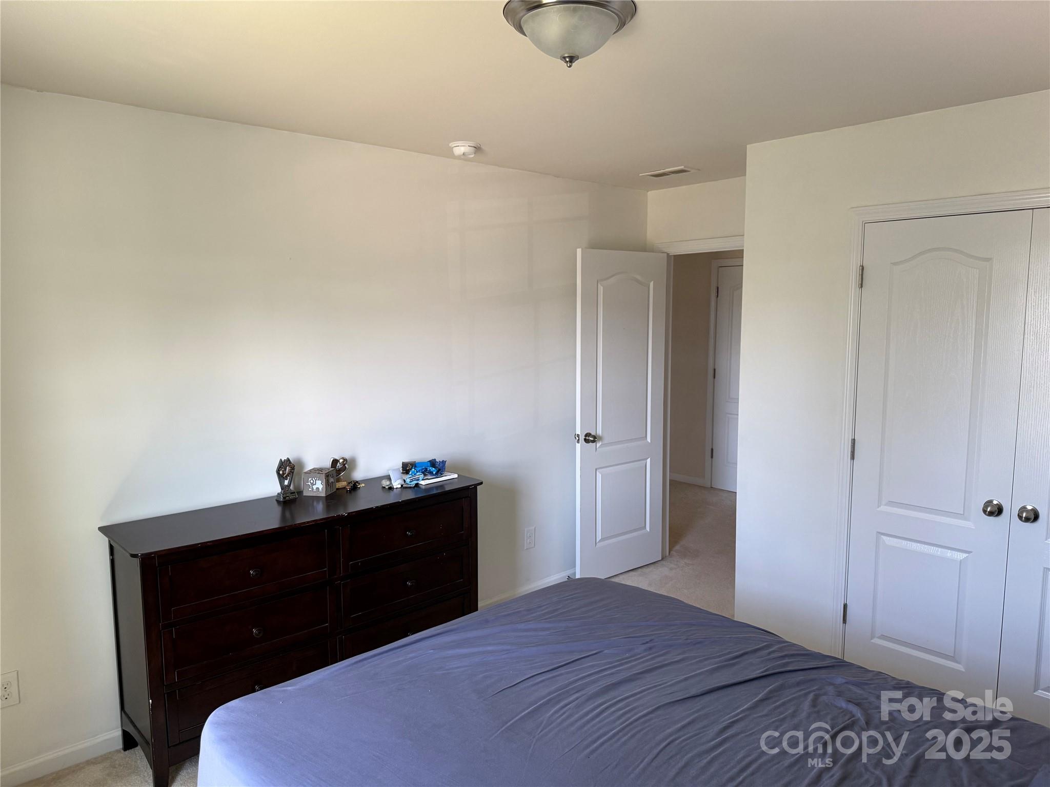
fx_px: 728
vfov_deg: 56.8
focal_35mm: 24
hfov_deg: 71.6
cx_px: 525
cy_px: 394
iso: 200
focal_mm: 6.76
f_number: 1.78
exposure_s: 1/121
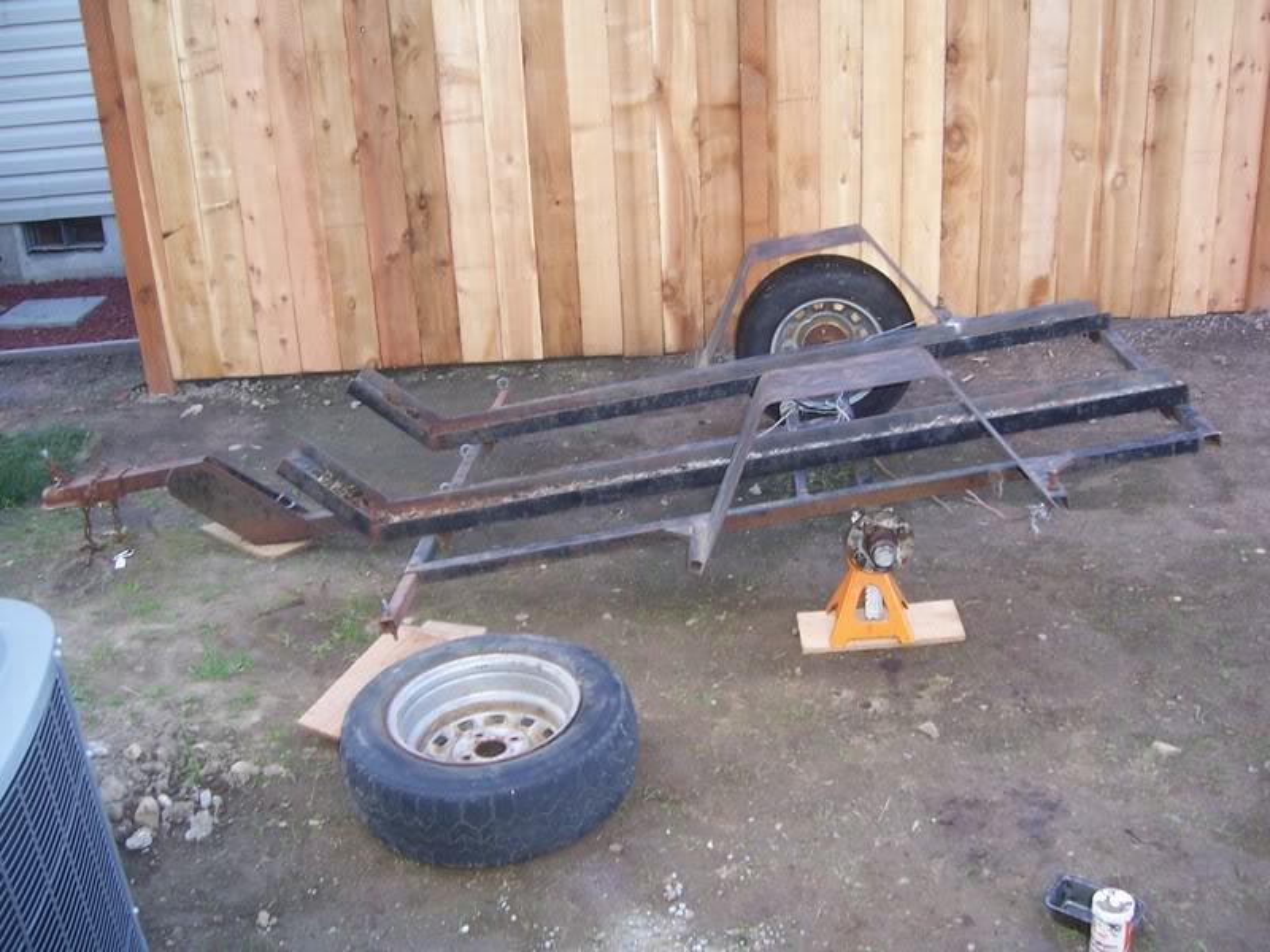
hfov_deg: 51.4
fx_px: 1321
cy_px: 476
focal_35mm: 36
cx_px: 635
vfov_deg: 39.7
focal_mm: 6
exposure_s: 1/90
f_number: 3
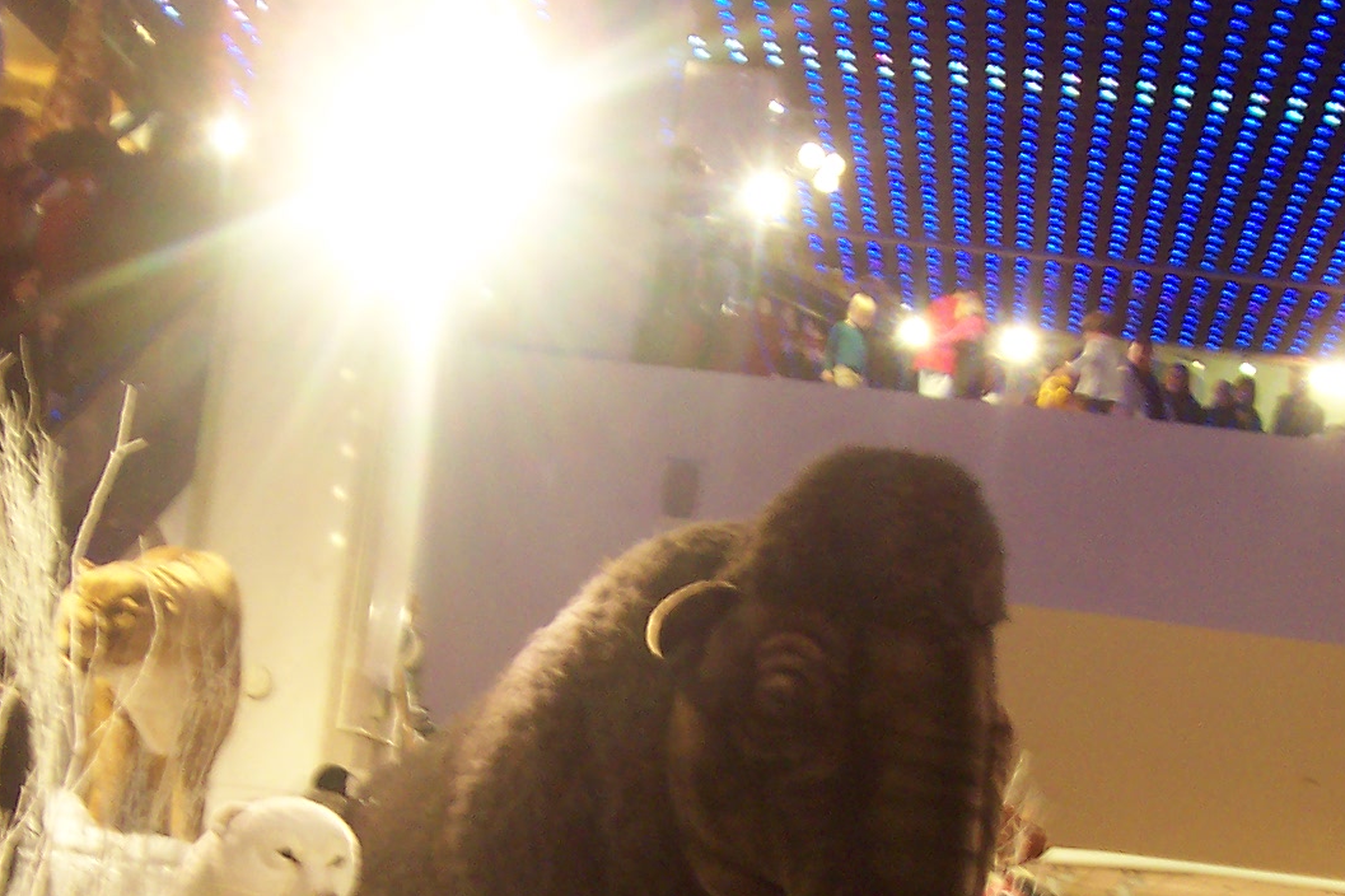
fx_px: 2764
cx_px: 692
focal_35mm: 74
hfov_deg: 27.4
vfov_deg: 17.8
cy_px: 962
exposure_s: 1/15
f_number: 2.8
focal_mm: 5.6
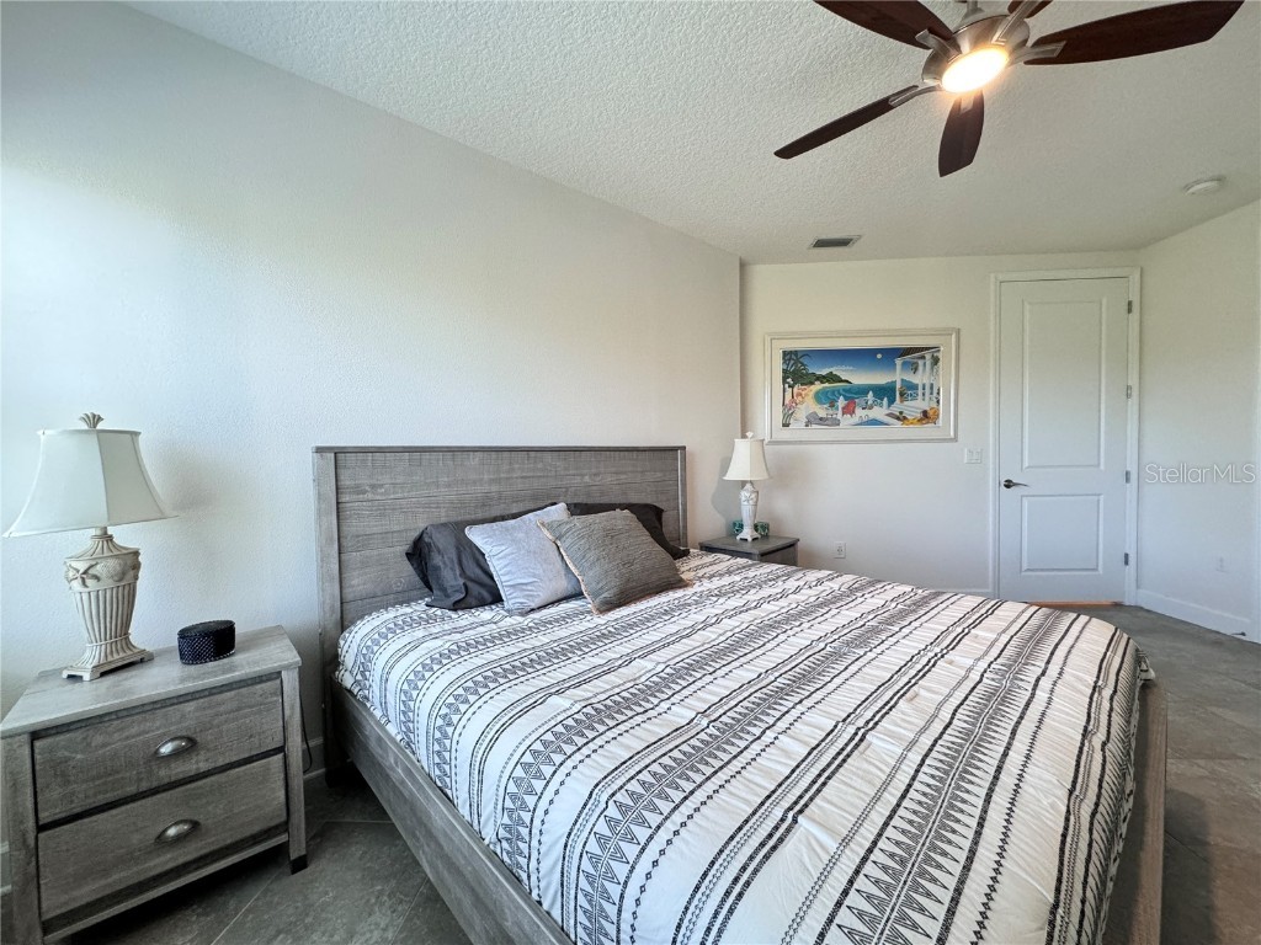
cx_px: 630
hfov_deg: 102.1
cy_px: 472
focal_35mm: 14
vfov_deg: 85.7
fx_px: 510
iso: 250
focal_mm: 2.22
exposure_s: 1/120
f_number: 2.2
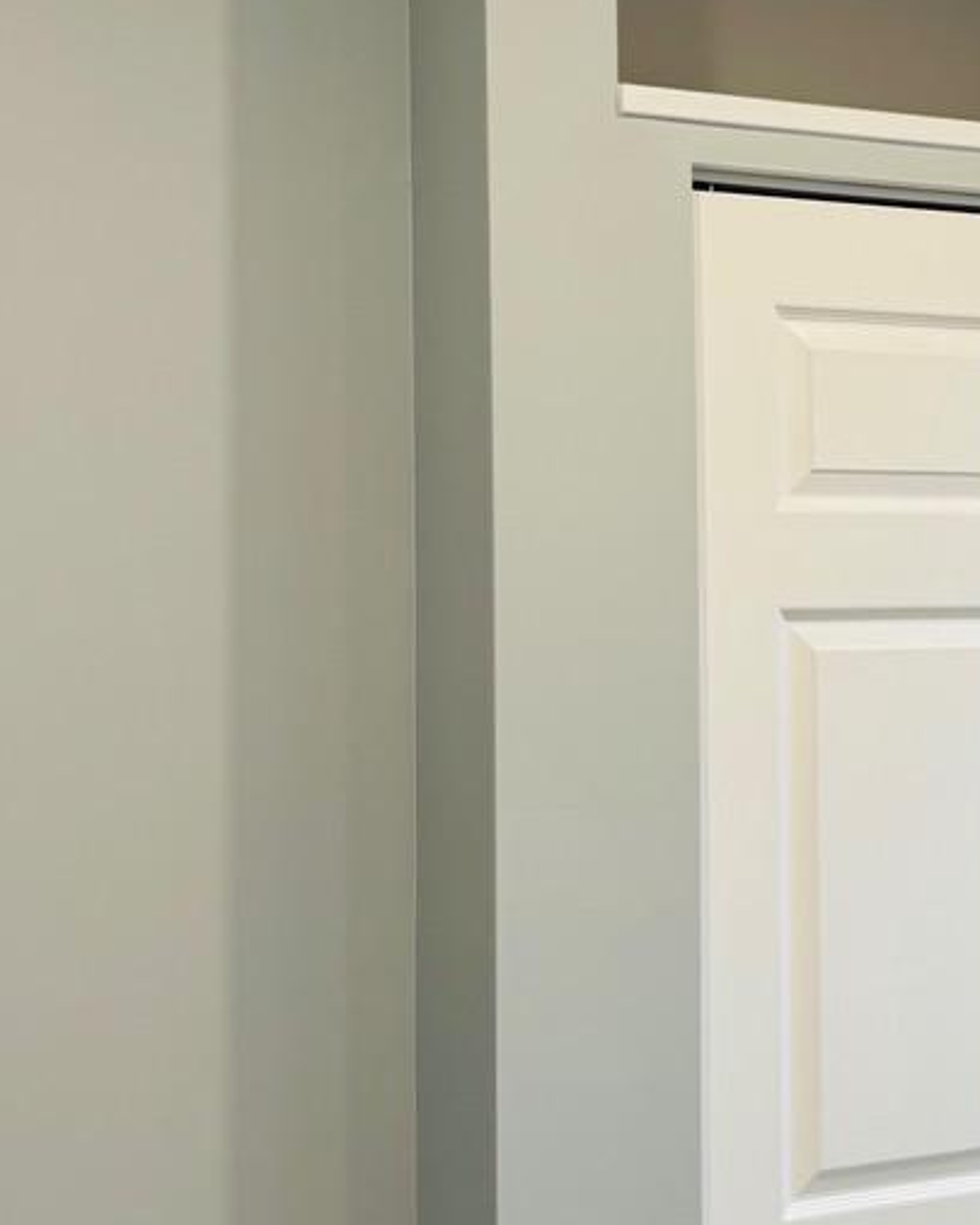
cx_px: 1004
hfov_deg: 19.3
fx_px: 2791
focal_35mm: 77
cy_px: 491
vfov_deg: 24.7
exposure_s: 1/60
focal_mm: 5.96
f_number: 1.6
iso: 64
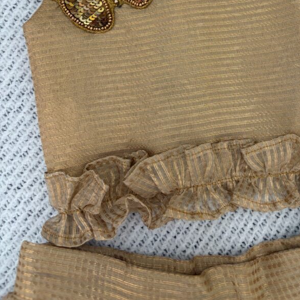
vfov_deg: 37.5
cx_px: 204
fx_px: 412
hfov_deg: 39.5
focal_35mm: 42
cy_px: 32
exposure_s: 1/60
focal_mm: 5.96
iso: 160
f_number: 1.6
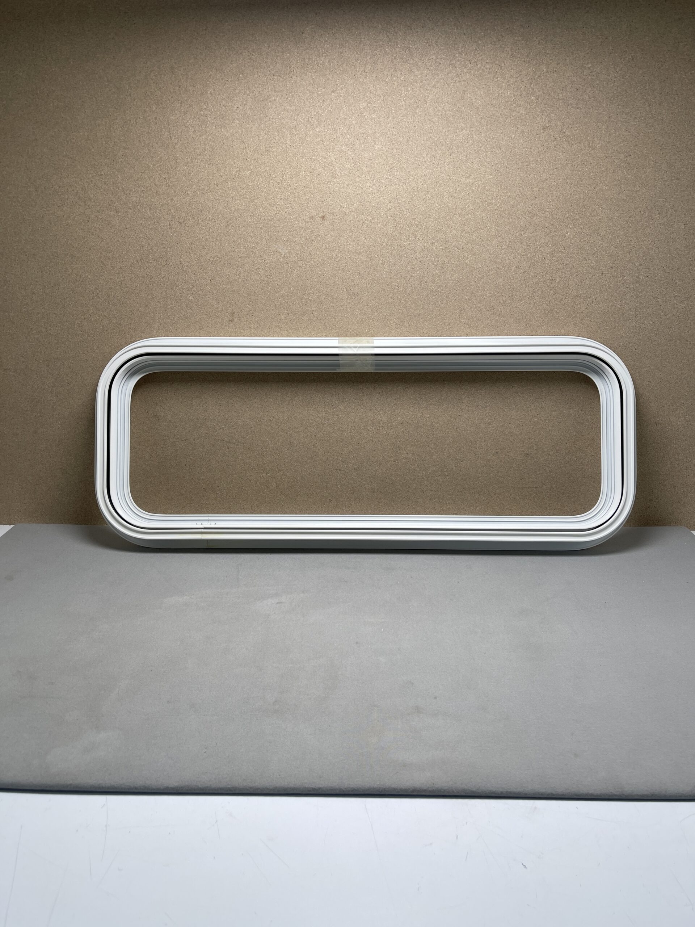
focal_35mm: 26
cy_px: 464
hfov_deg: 53.1
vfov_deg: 67.3
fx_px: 696
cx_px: 348
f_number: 1.6
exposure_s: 1/111
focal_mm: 5.1
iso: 32
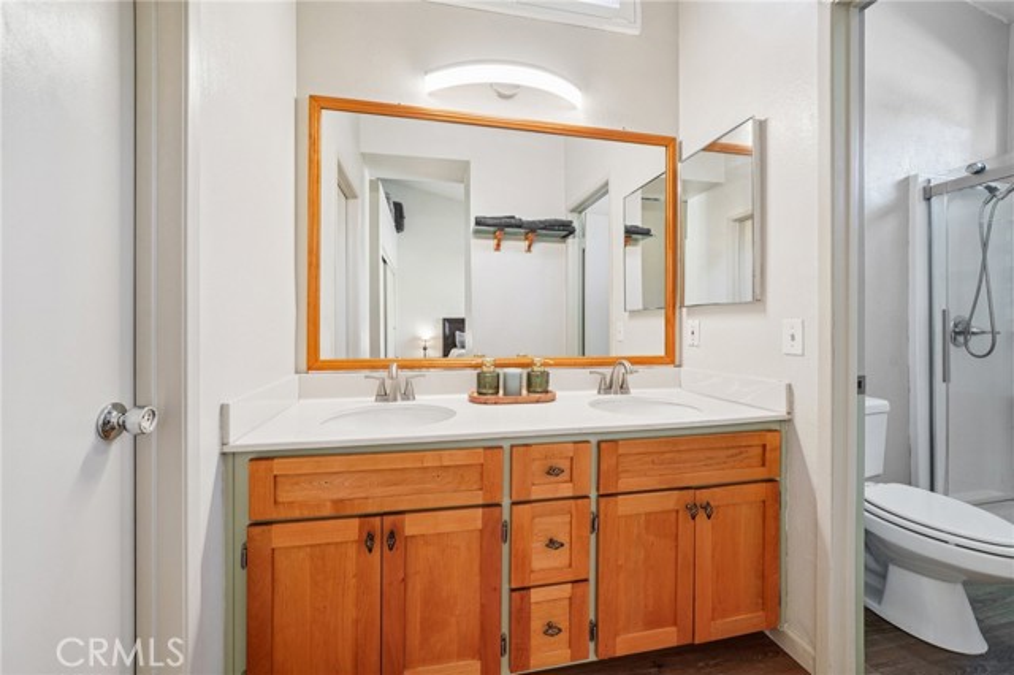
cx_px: 507
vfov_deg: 85.4
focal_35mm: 13
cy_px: 338
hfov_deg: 108.4
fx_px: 366
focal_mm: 13
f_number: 8
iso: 400
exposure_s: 1/10
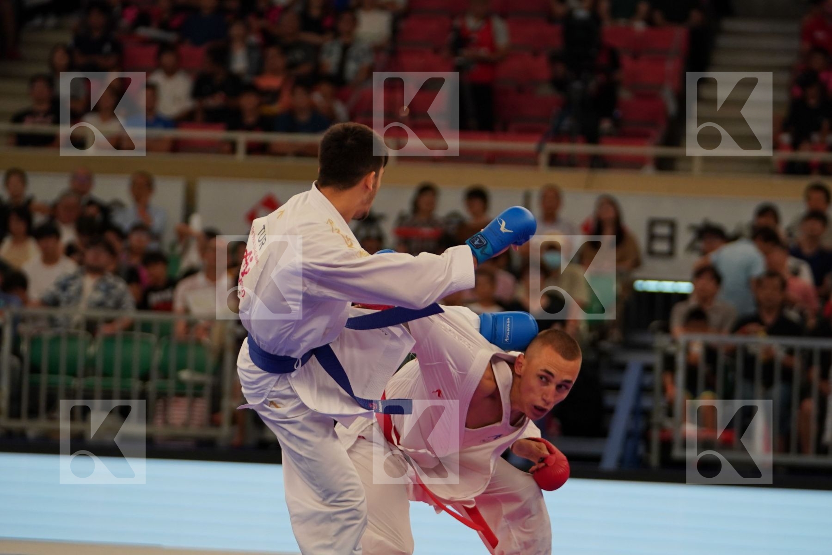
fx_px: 4529
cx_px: 416
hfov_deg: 10.5
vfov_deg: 7.0
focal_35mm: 196
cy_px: 278
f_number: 2.8
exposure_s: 1/1000
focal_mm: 131
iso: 1250
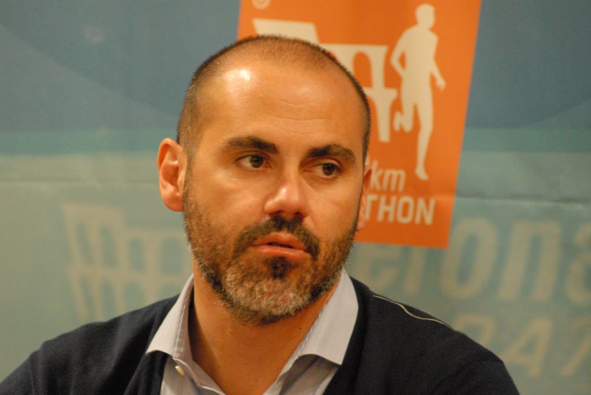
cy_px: 198
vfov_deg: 5.4
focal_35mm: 255
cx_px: 296
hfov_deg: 8.1
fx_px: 4190
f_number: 2.8
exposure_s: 1/80
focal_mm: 170
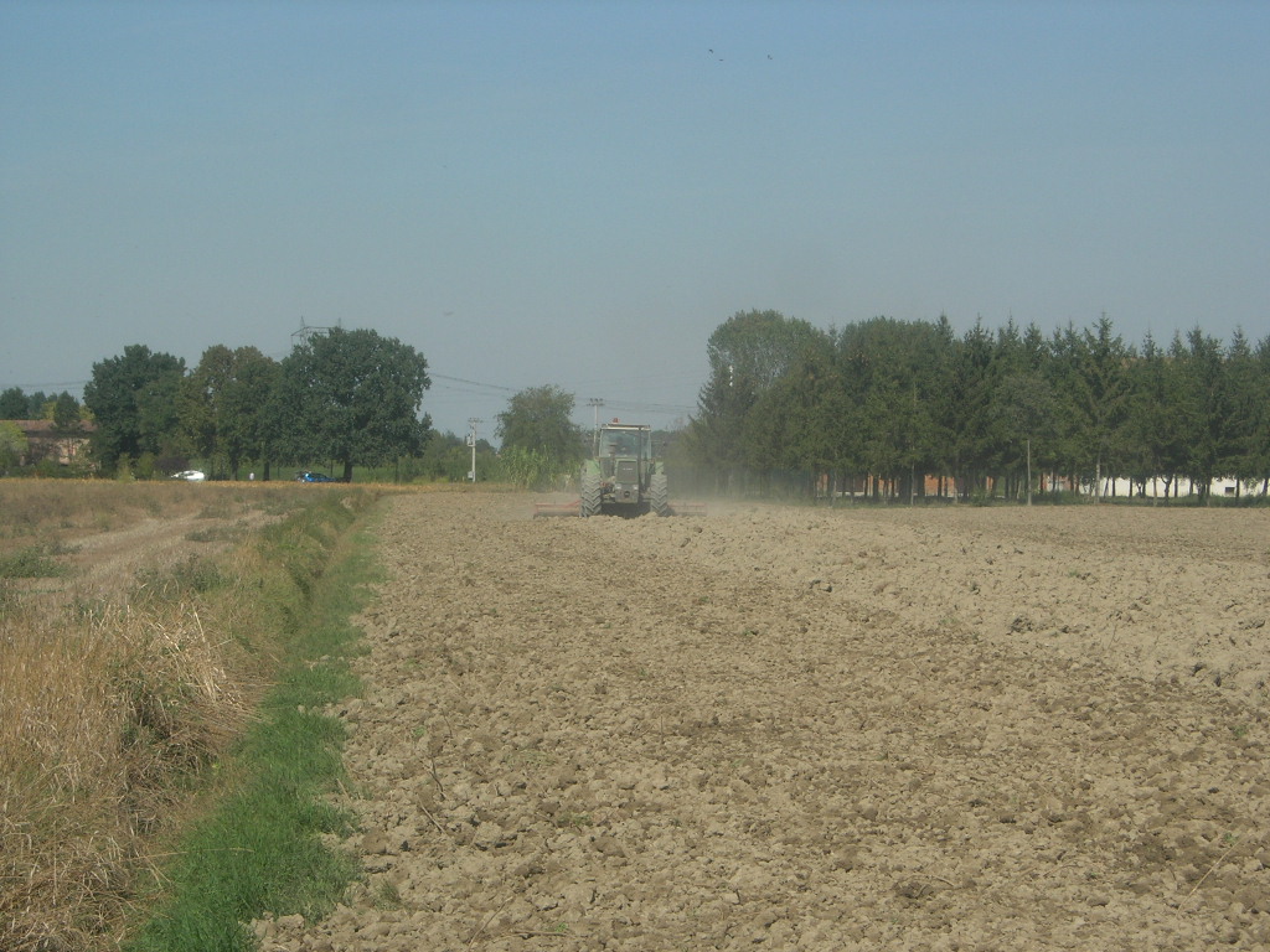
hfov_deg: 17.4
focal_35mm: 113
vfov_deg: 13.1
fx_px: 4146
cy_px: 476
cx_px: 635
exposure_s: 1/292
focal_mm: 23.4
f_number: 8.2
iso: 64
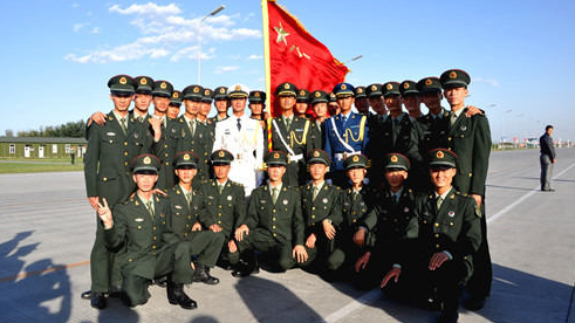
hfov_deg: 66.1
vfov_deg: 40.1
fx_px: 442
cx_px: 292
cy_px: 138
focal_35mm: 29
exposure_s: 1/320
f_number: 9
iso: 320
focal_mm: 18
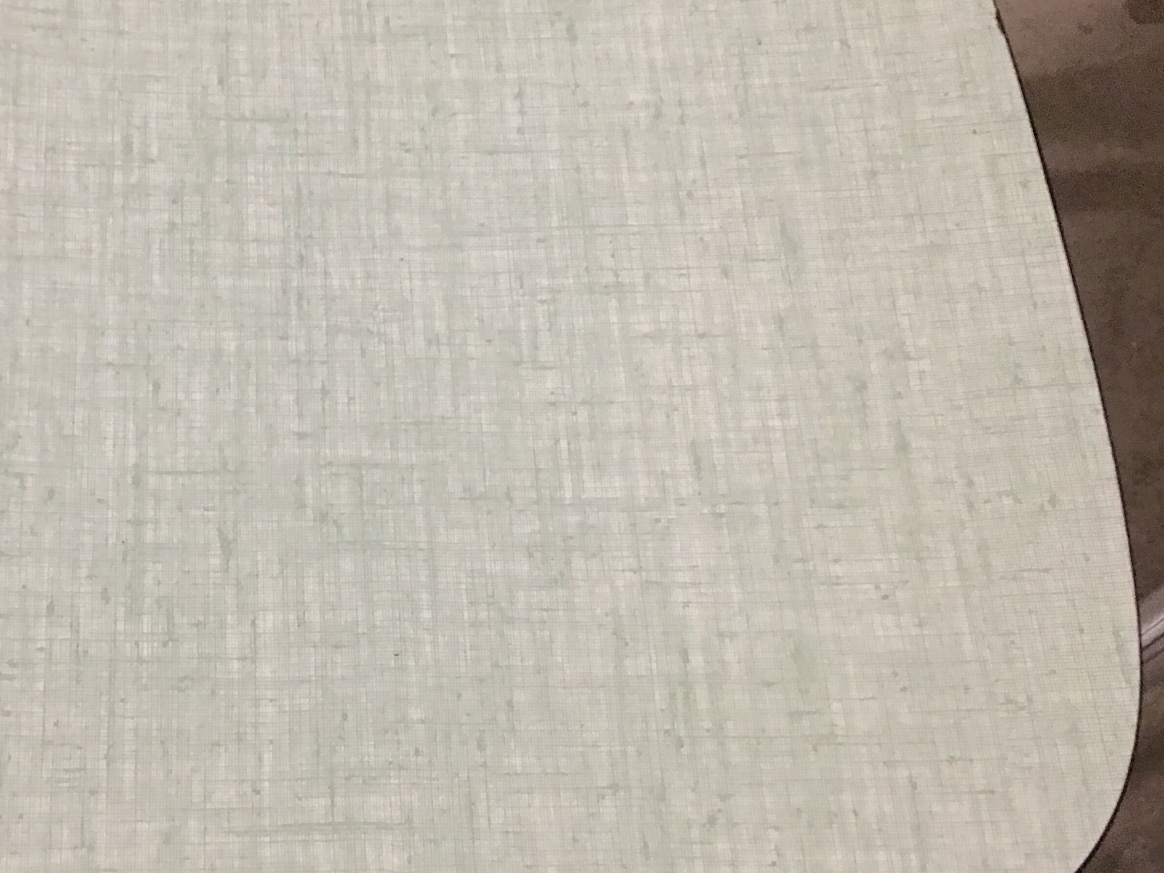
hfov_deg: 38.0
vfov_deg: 29.6
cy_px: 373
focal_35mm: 49
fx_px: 1648
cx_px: 298
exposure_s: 1/4
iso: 100
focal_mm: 4.15
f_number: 2.2
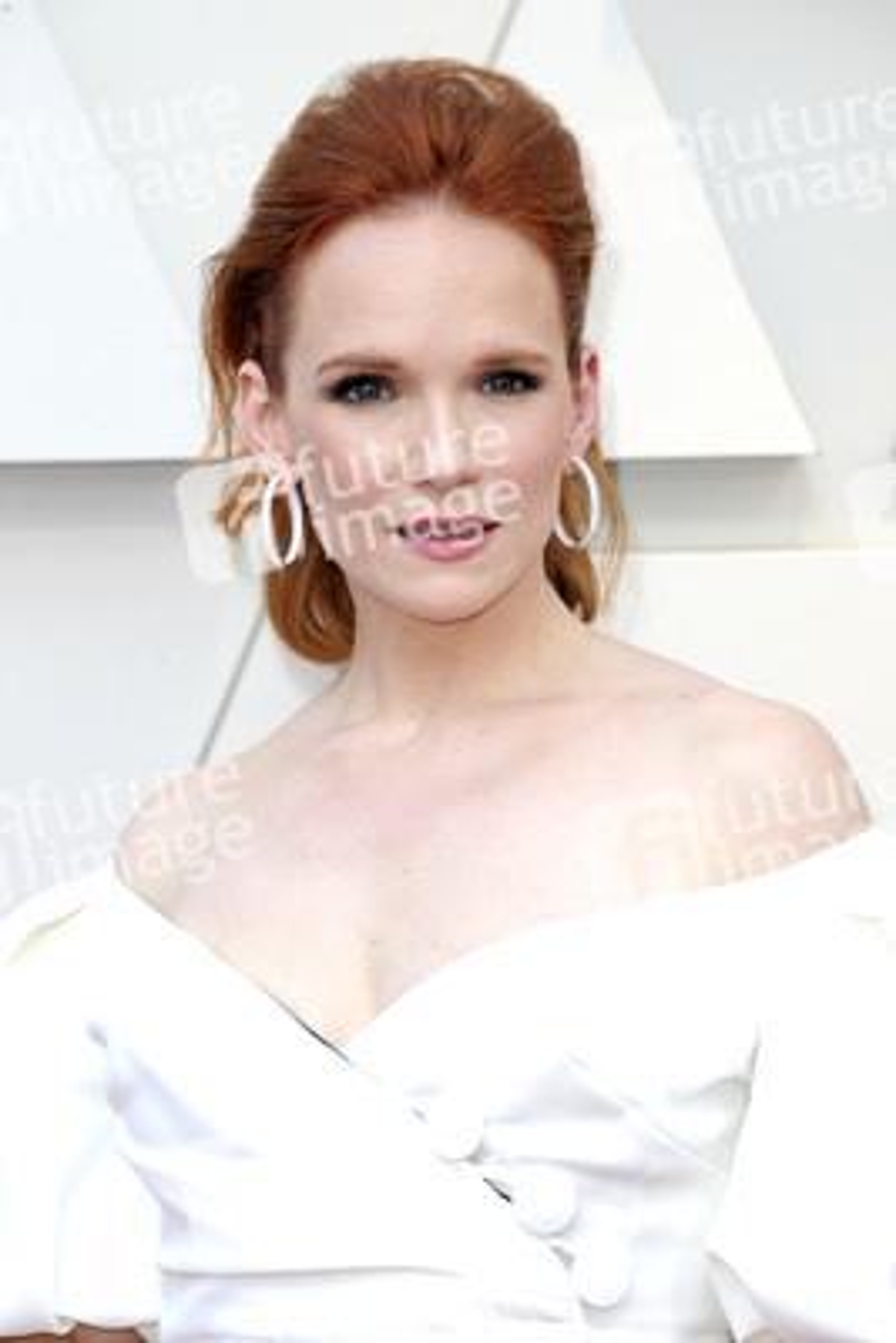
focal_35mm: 210
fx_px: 7833
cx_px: 448
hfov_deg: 6.5
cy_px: 672
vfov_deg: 9.8
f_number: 8
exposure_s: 1/250
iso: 800
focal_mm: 210
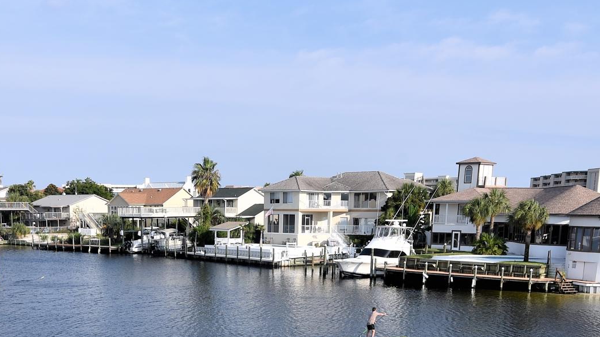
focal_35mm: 48
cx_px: 205
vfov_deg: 23.0
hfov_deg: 42.4
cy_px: 396
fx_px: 764
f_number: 10
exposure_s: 1/200
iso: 100
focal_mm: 16
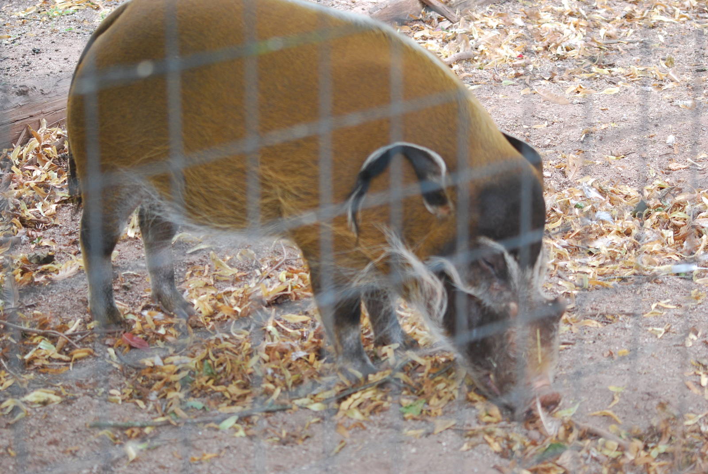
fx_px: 2304
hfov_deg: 17.5
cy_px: 237
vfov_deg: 11.7
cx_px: 354
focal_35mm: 117
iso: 400
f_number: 4
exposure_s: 1/100
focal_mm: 78
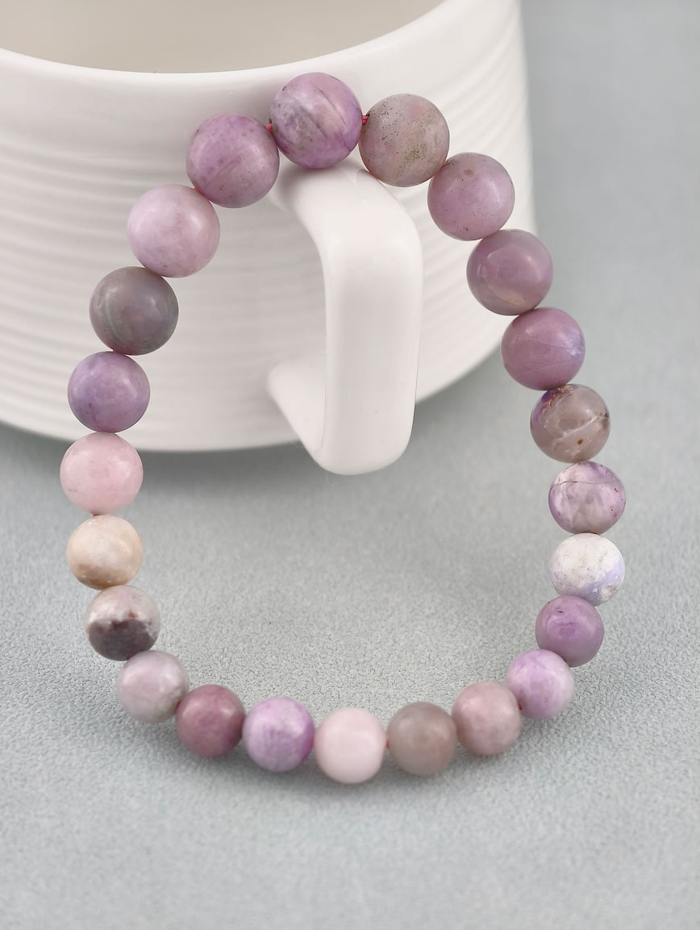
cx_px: 350
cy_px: 465
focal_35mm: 85
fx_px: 2286
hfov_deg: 17.4
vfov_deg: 23.0
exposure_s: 1/160
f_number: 2.67
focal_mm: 22.48
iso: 125
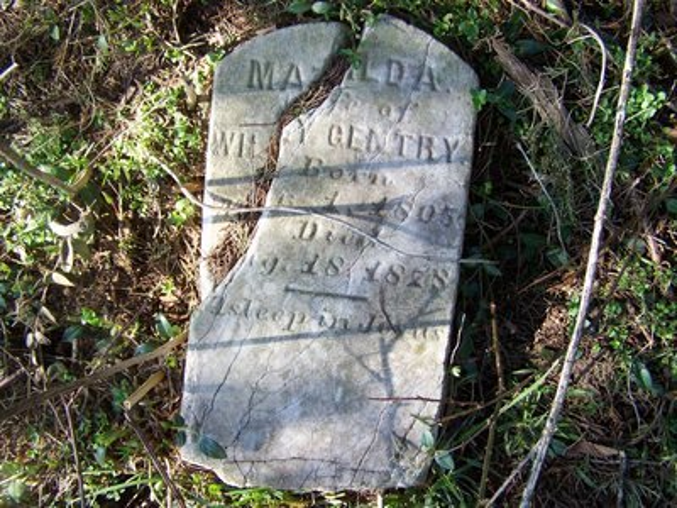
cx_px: 338
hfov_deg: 49.0
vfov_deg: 37.7
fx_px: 743
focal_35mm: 38
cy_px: 254
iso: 64
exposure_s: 1/100
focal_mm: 6.3
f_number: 2.8
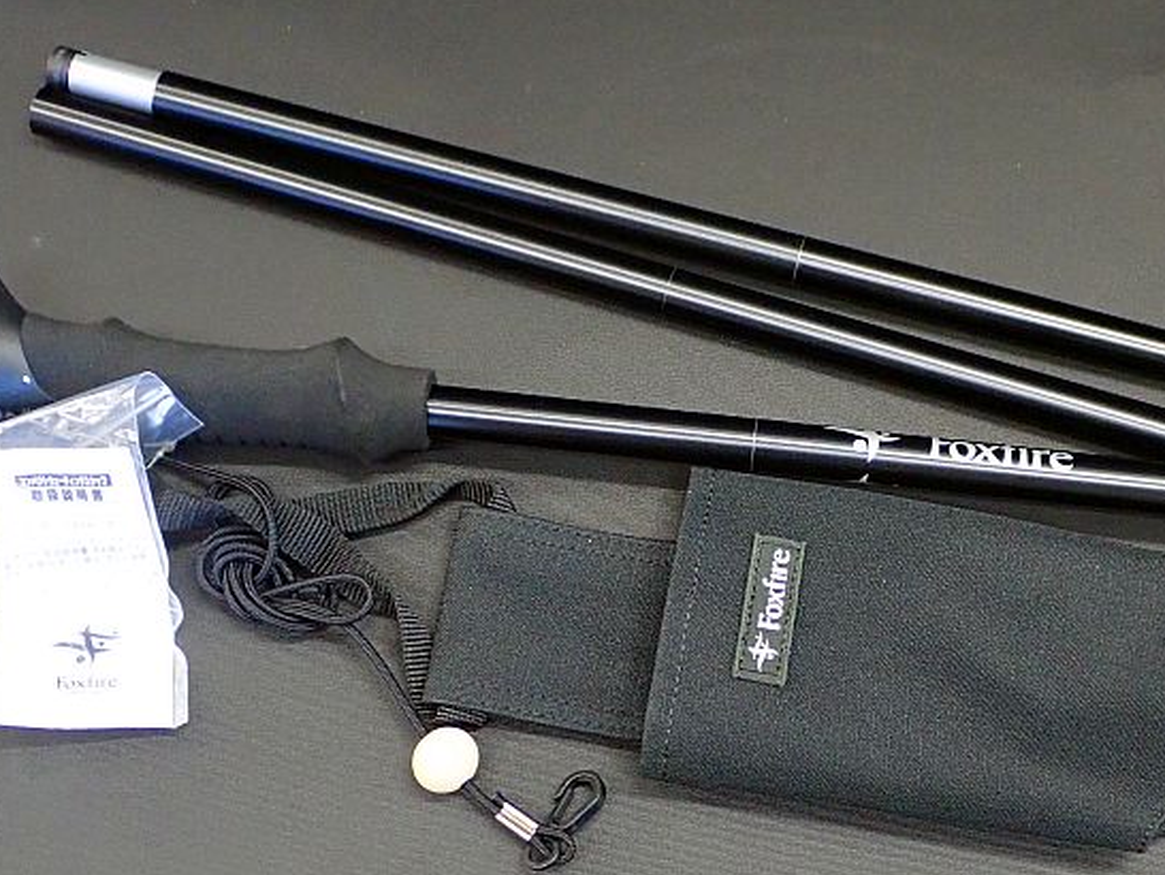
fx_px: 2121
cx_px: 702
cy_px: 461
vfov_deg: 23.3
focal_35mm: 63
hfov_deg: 30.6
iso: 800
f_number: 2.9
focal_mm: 7.86
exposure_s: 1/15
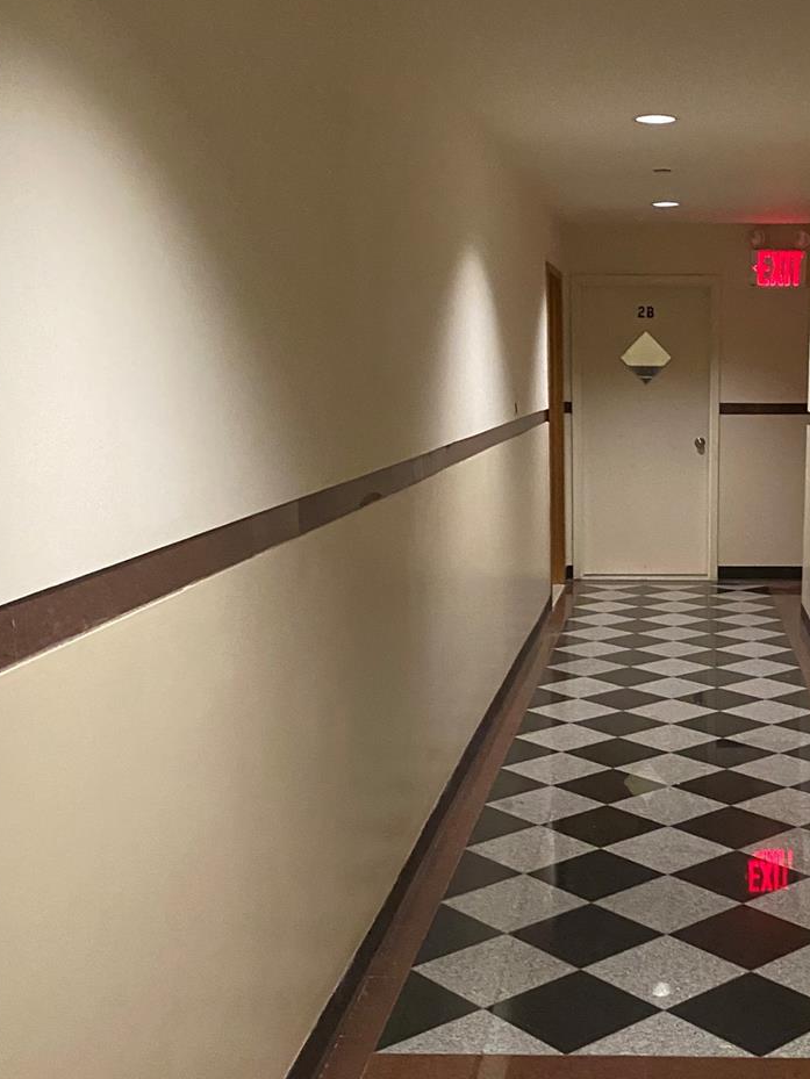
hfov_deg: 32.8
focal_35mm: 43
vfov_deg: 43.7
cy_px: 614
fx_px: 1341
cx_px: 633
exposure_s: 1/30
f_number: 1.8
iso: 800
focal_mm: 4.25
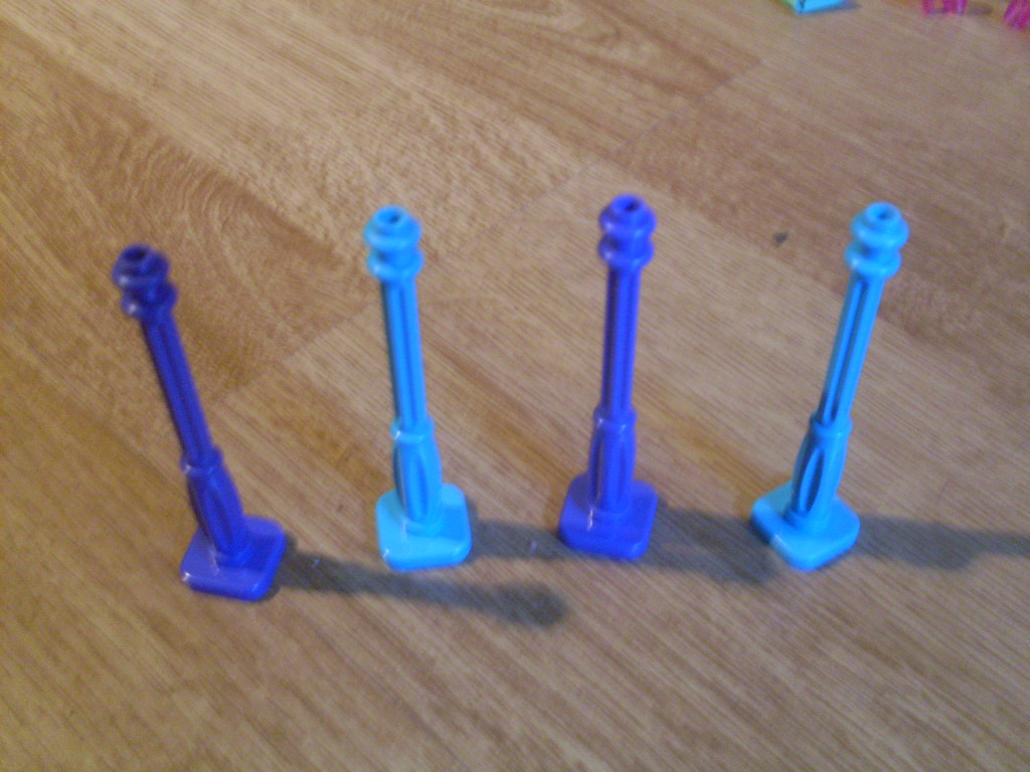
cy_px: 386
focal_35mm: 38
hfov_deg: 49.0
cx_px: 515
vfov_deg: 37.7
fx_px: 1131
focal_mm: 6.3
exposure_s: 1/6
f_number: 2.8
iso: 200
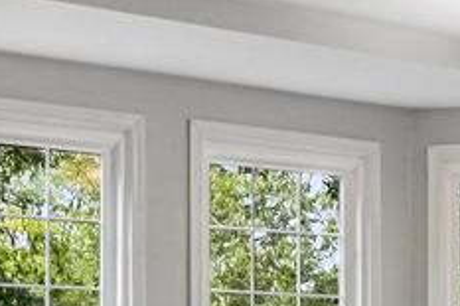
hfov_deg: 20.6
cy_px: 359
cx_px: 180
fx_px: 1264
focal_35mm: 99
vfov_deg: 13.5
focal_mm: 16
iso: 1250
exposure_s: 1/1600
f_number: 8
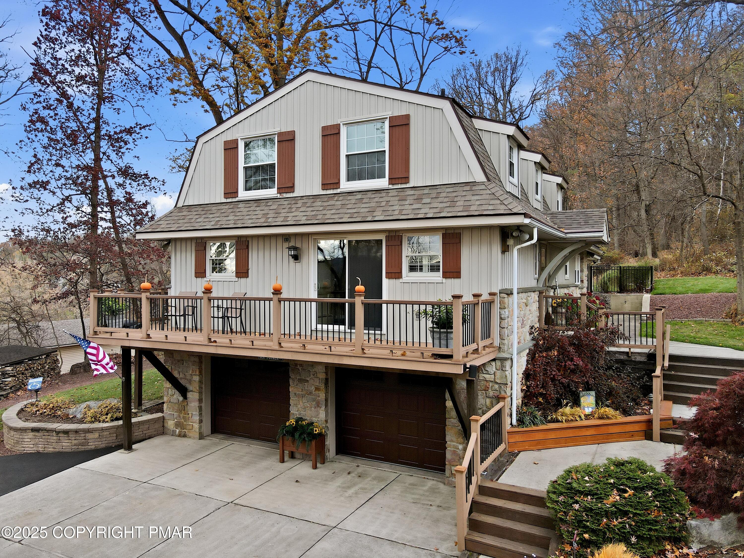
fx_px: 516
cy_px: 279
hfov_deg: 71.6
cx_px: 372
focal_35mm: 24
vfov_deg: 56.8
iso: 100
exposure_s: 1/80
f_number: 2.8
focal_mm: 4.5
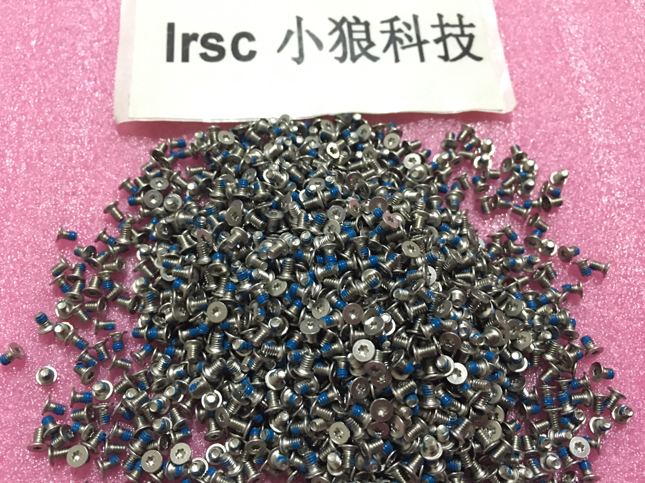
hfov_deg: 61.7
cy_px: 242
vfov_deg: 48.2
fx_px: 540
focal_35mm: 29
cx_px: 322
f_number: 2.2
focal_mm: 4.15
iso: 125
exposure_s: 1/8
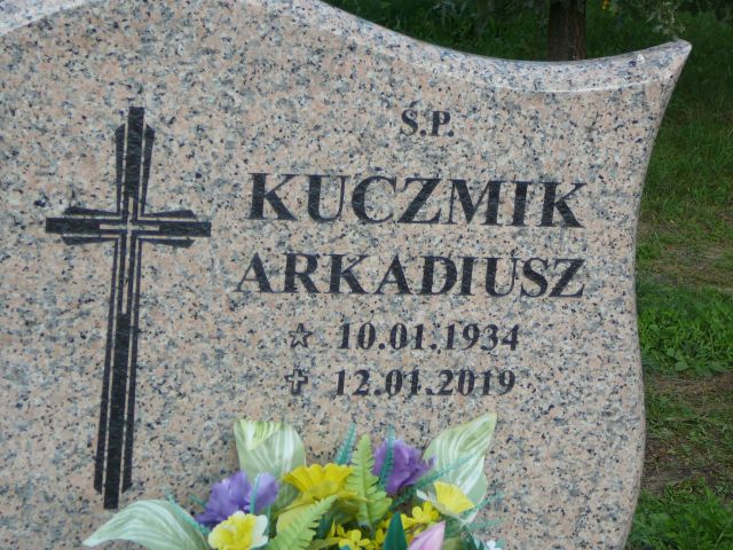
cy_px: 275
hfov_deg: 22.5
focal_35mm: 87
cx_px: 366
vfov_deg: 17.0
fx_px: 1842
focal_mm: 13
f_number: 3.8
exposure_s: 1/250
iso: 80
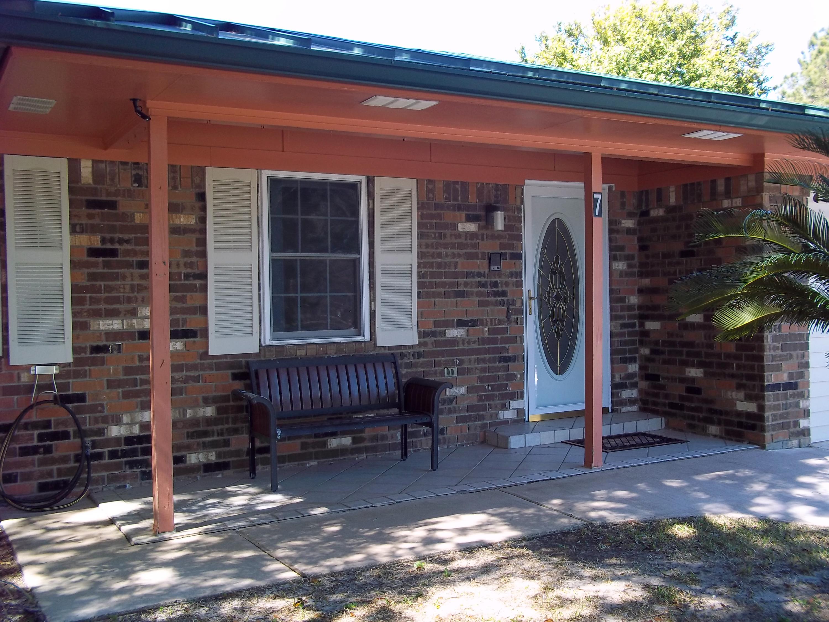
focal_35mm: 36
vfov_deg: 39.7
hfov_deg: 51.4
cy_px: 311
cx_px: 414
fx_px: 862
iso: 80
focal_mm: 6.5
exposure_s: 1/125
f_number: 3.1
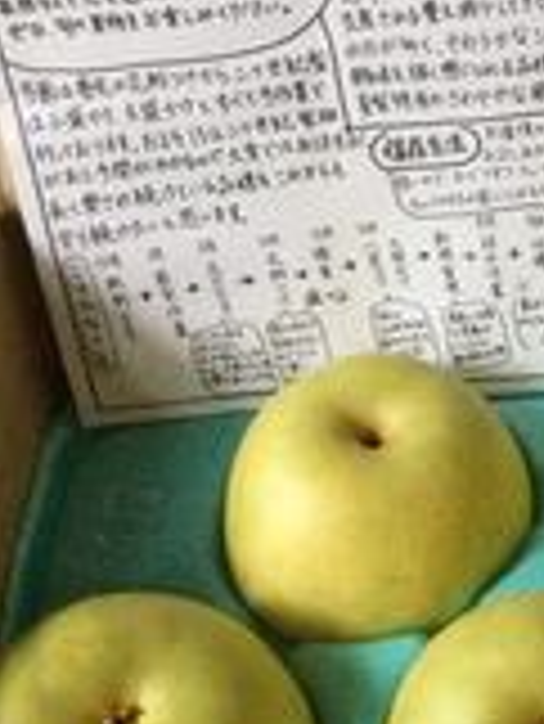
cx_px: 670
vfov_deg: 25.1
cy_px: 535
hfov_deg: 18.1
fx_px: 1611
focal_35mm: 77
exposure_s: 1/15
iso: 320
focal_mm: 3.3
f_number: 2.4
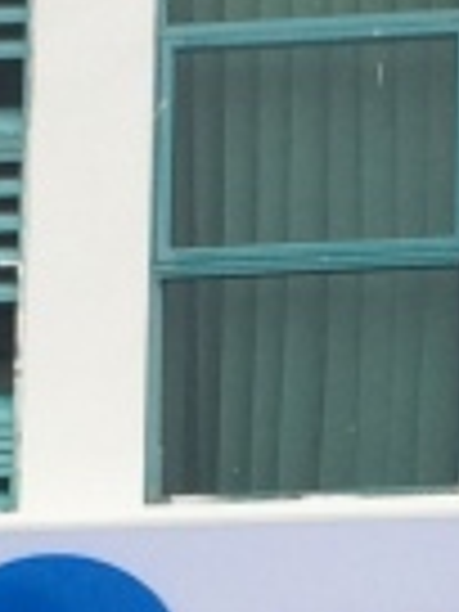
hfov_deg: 6.7
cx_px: 698
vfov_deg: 9.0
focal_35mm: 219
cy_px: 684
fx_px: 3872
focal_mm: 4.15
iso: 32
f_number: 2.2
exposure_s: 1/186
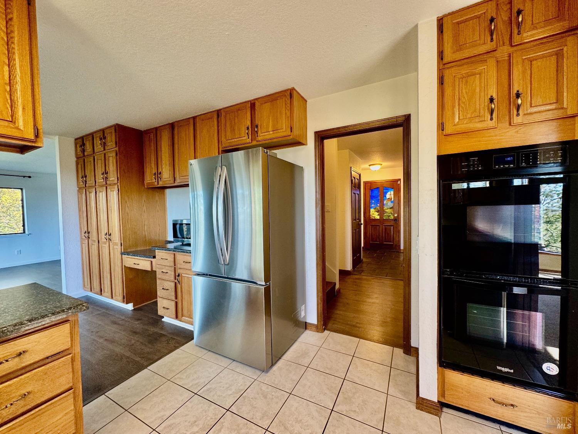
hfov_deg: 102.1
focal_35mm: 14
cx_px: 289
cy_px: 217
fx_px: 234
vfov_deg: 85.7
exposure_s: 1/60
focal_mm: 2.22
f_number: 2.2
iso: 160
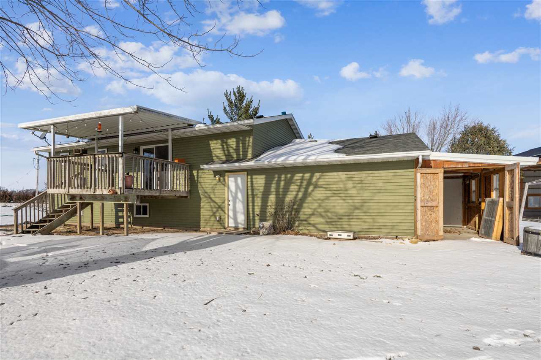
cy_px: 180
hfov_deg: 93.3
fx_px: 255
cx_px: 270
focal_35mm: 17
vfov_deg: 70.4
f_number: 9
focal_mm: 17
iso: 400
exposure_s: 1/1250
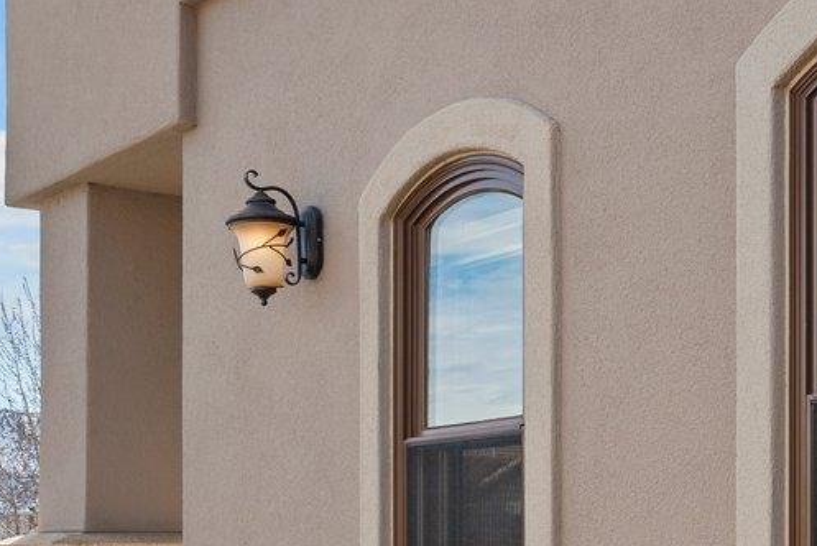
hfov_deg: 27.8
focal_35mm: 72
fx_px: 1636
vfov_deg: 18.4
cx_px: 552
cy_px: 567
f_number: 8
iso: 400
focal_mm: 17.5
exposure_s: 1/125
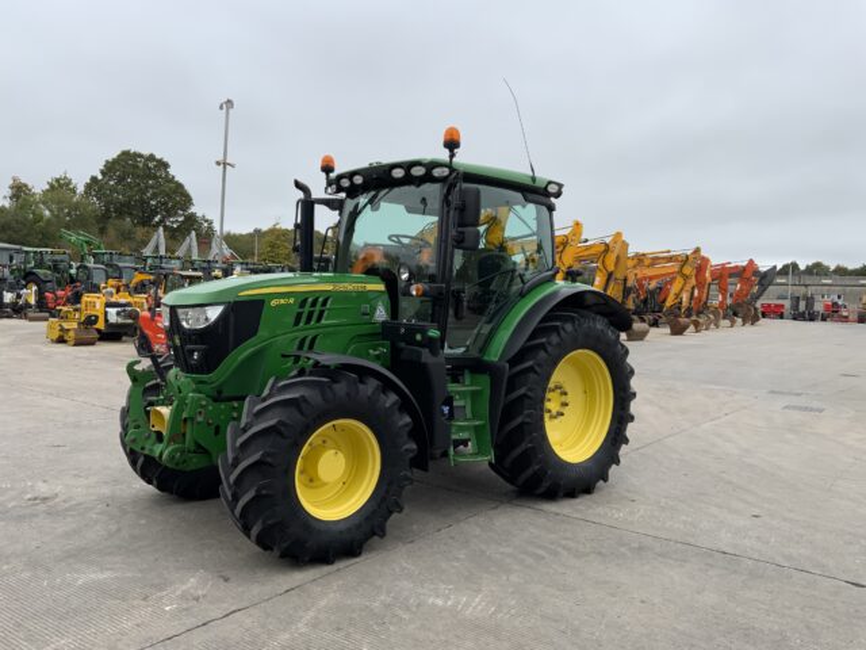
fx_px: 726
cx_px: 433
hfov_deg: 61.7
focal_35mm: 29
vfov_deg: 48.2
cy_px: 325
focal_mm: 3
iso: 16
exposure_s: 1/439
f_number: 1.8
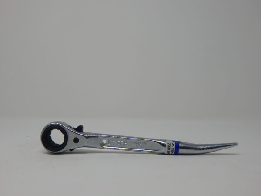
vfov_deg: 33.6
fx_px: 324
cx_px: 130
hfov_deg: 43.9
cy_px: 98
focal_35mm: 43
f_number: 3.6
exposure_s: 1/200
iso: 125
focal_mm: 7.7
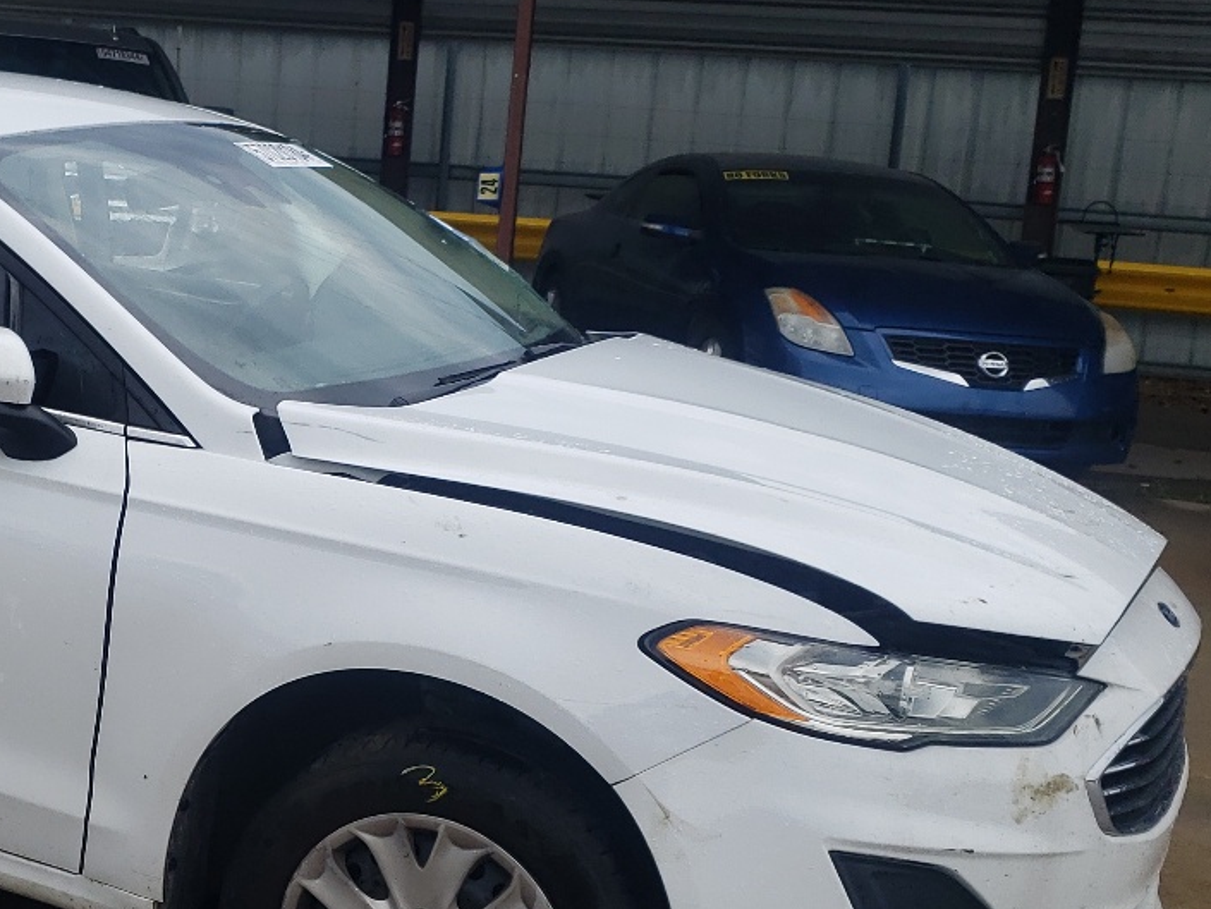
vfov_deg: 24.7
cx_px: 117
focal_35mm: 59
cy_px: 583
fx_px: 2064
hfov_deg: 31.2
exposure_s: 1/2000
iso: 50
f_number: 1.5
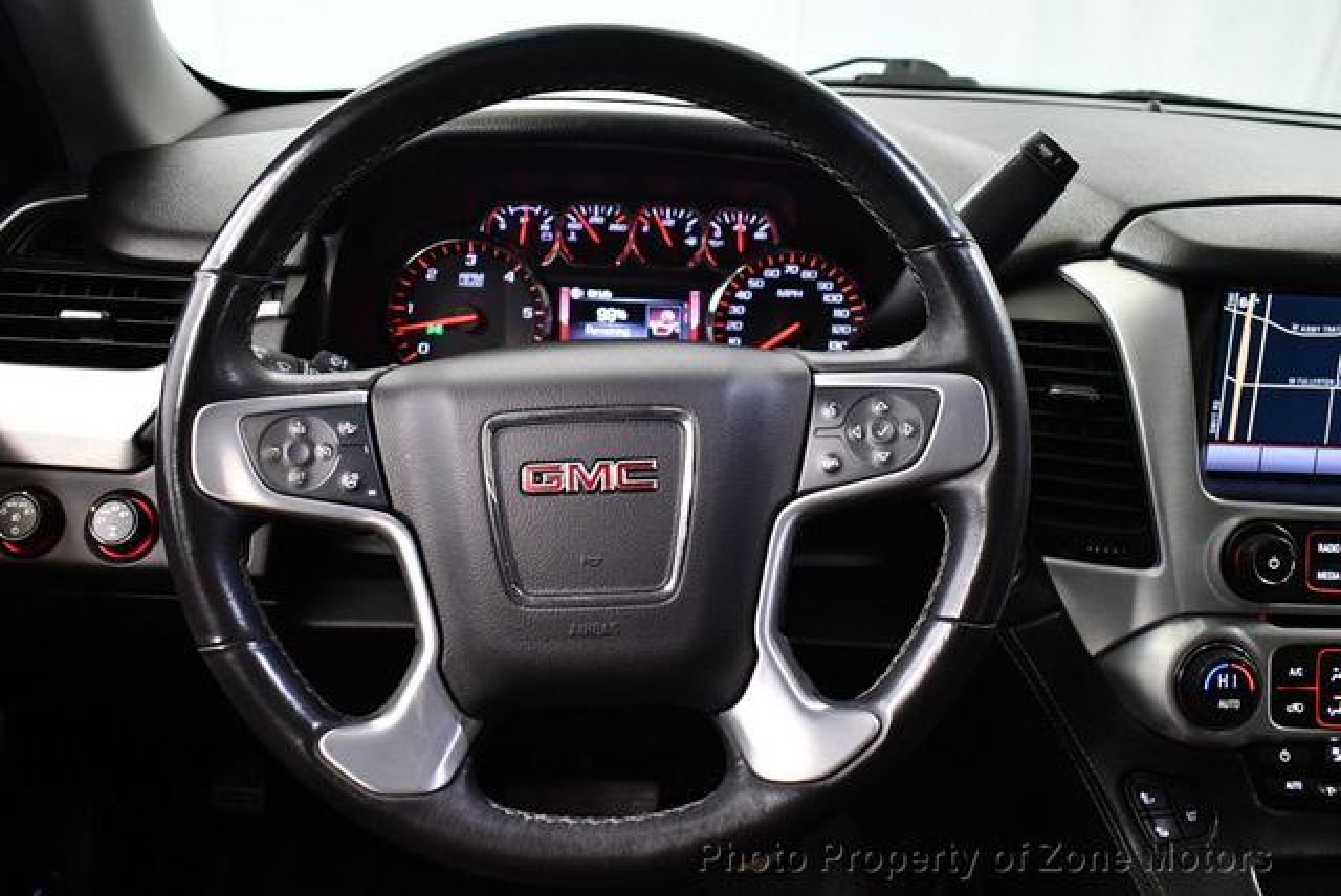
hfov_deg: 53.1
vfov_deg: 36.9
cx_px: 670
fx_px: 1342
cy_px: 448
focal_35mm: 36
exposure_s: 1/100
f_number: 3.5
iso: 3200
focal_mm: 18
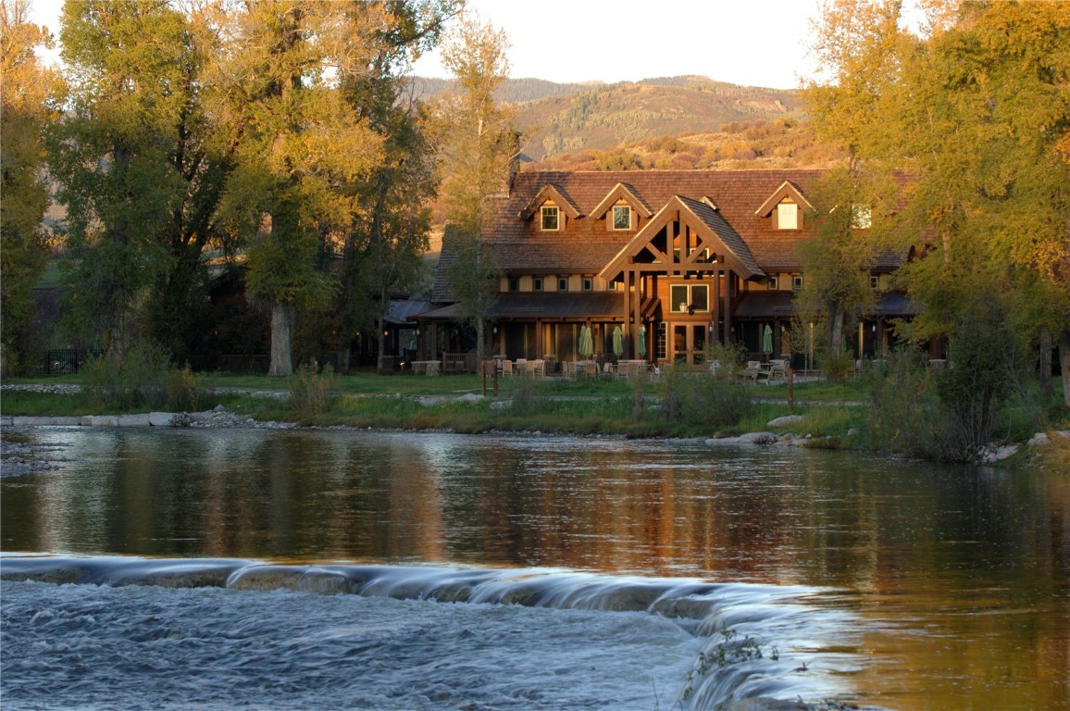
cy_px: 356
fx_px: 3563
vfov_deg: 11.4
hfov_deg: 17.1
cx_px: 535
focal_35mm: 120
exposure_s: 1/40
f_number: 5.6
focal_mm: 80
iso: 100
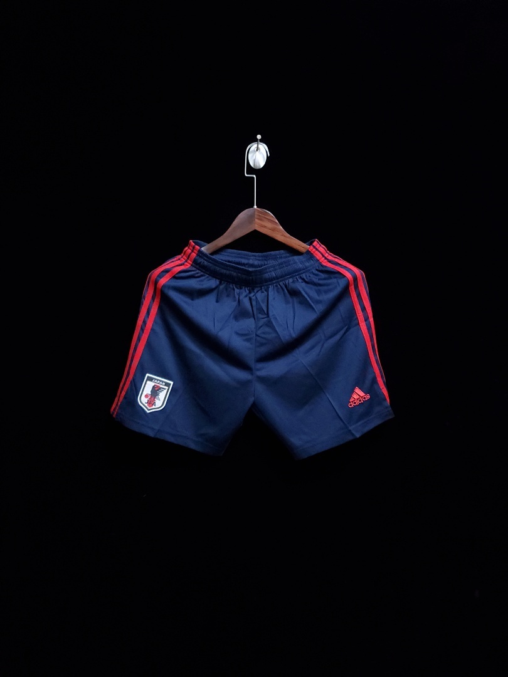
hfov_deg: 53.1
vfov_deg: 67.3
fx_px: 509
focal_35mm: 26
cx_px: 254
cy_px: 338
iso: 500
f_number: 1.5
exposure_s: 1/30
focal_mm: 4.3
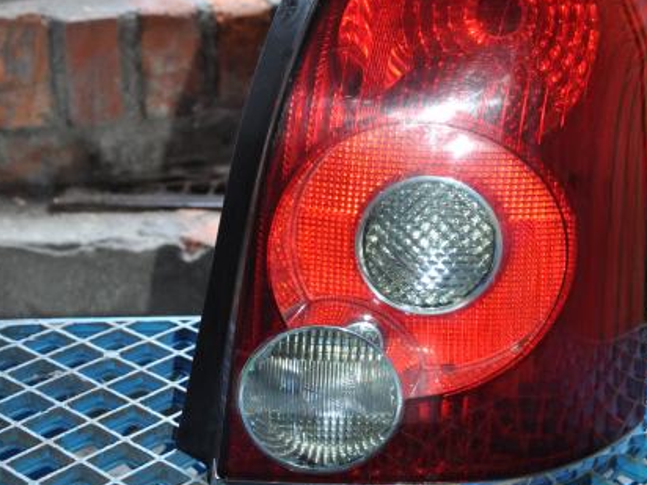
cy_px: 95
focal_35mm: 79
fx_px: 1477
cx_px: 383
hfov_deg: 24.7
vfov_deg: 18.5
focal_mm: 30
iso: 800
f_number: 4.2
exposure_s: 1/60
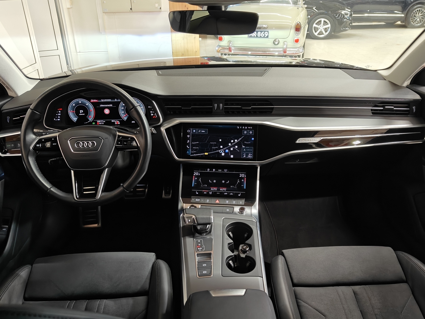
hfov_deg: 61.7
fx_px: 356
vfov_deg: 48.2
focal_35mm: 29
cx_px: 212
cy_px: 160
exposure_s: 1/50
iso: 160
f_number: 1.8
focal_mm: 5.59
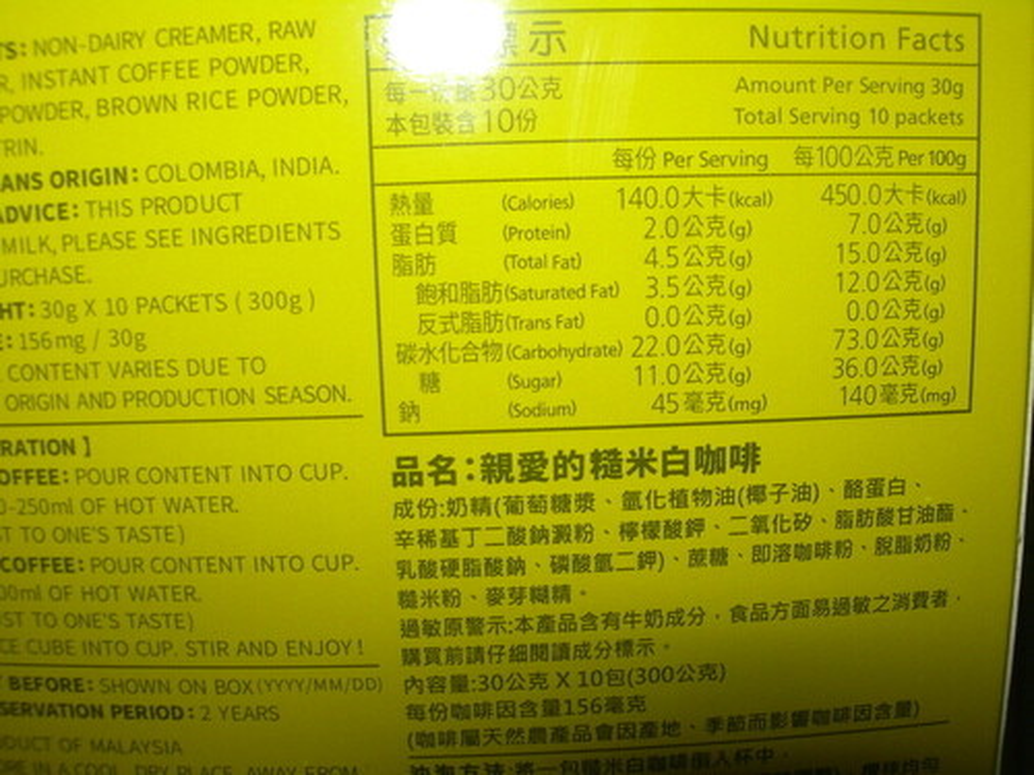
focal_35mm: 38
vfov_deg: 37.7
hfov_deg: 49.0
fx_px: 1135
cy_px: 388
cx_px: 517
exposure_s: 1/60.1
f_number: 4.8
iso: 50
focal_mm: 7.8
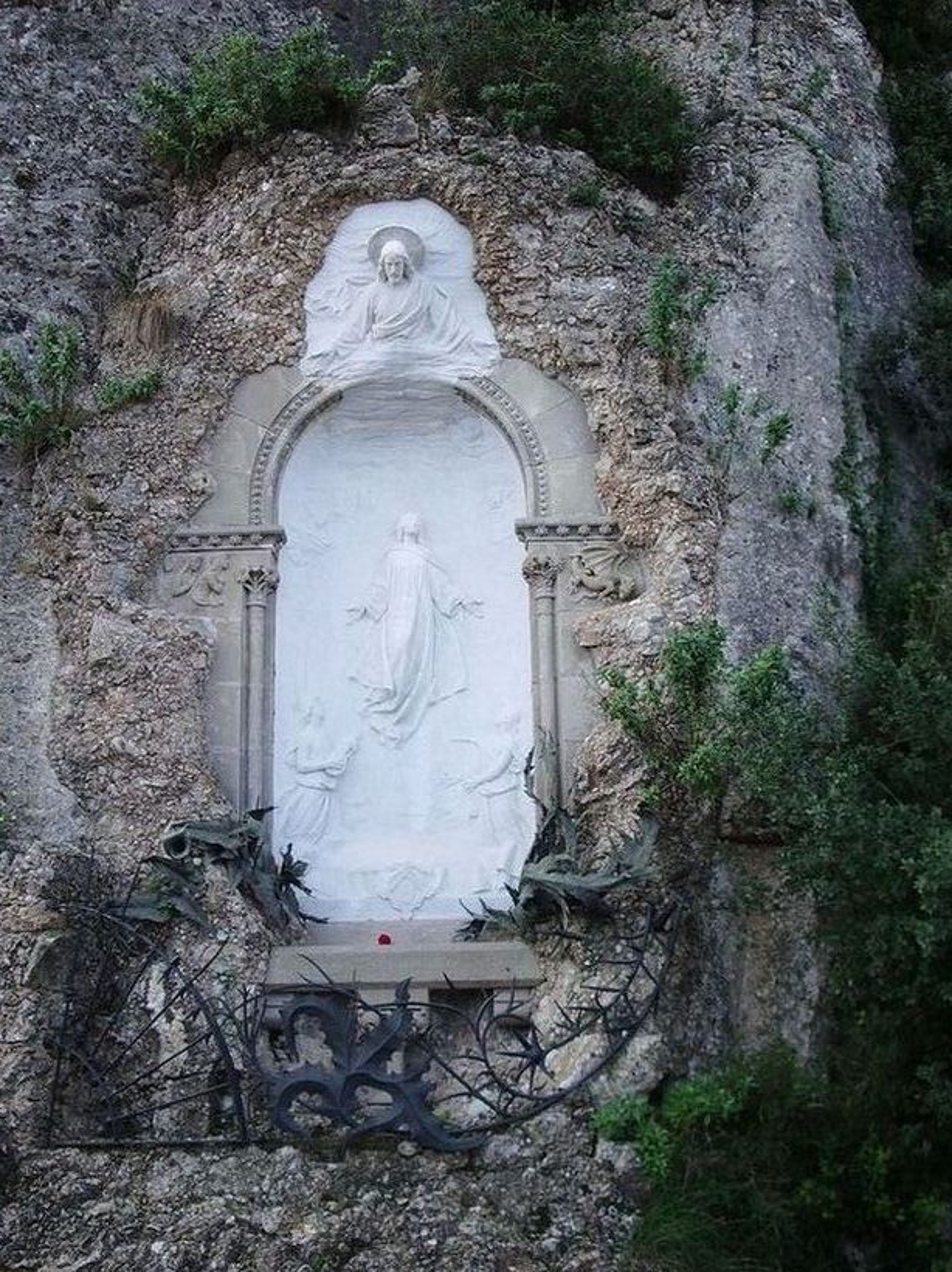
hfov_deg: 33.6
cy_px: 644
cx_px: 473
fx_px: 1578
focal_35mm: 43
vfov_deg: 43.9
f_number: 2.8
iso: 50
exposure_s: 1/200
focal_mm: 6.8
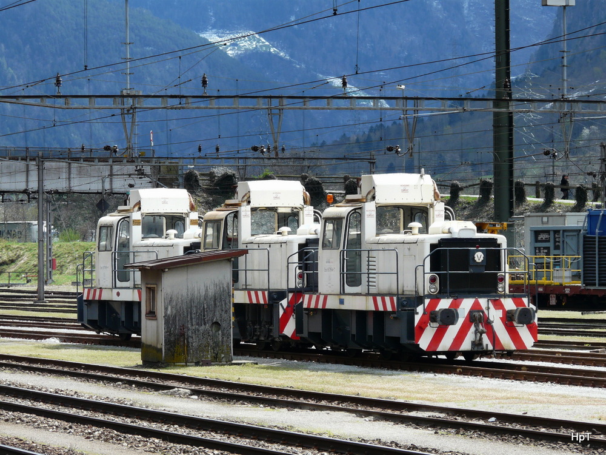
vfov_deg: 7.8
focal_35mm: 190
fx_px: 3326
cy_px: 228
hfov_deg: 10.4
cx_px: 303
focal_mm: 31.3
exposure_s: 1/250
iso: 100
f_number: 5.6
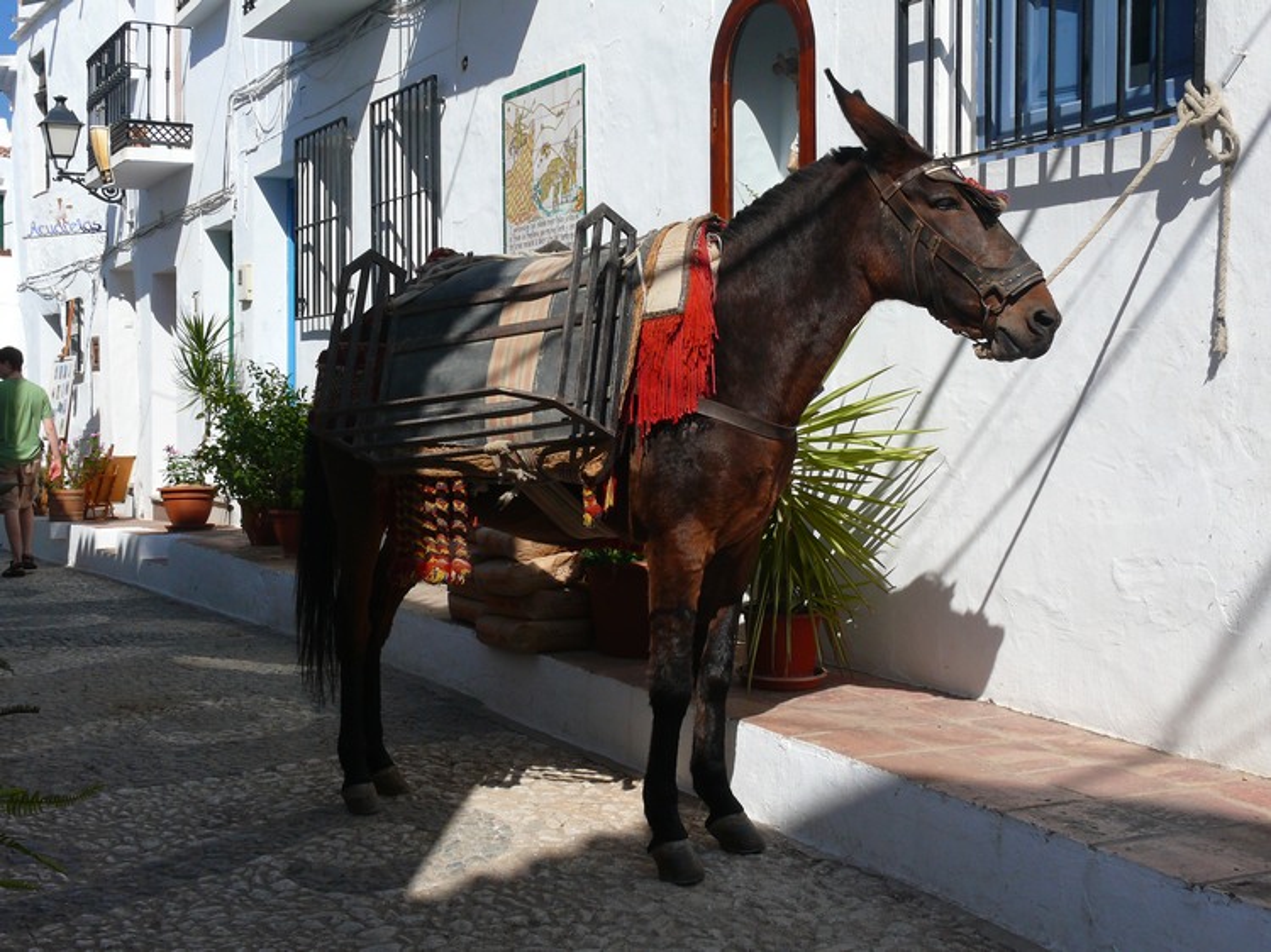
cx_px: 636
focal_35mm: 46
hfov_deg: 41.3
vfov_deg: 31.5
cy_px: 476
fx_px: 1688
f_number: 5.6
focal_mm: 9.8
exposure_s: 1/200
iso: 100
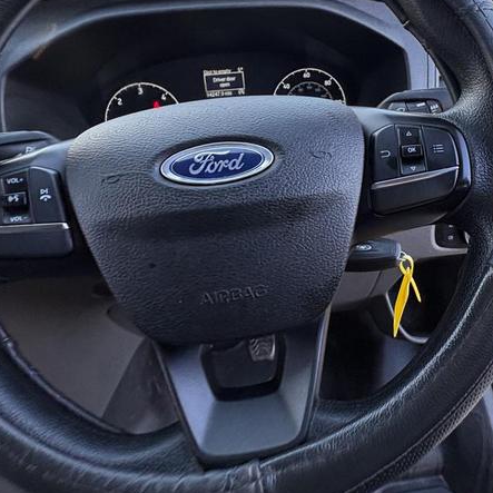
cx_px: 278
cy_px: 187
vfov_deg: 62.1
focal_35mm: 25
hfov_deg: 62.7
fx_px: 403
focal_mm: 2.22
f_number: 2.2
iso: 200
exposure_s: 1/63
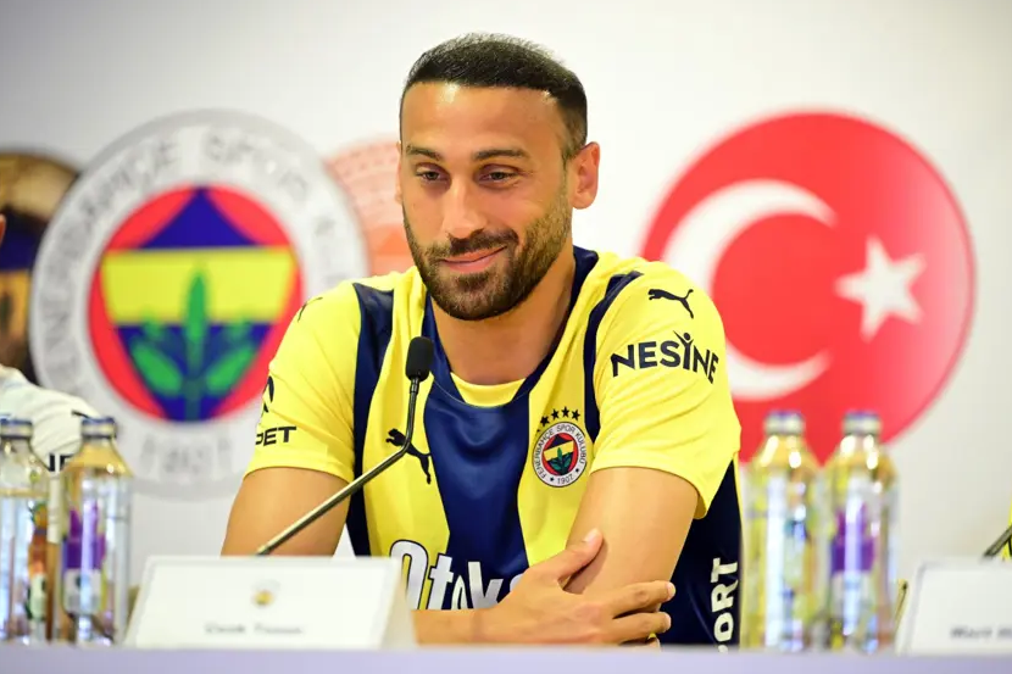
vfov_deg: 6.5
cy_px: 332
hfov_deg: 9.7
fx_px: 5958
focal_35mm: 212
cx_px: 528
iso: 2000
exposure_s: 1/80
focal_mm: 200
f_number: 2.8
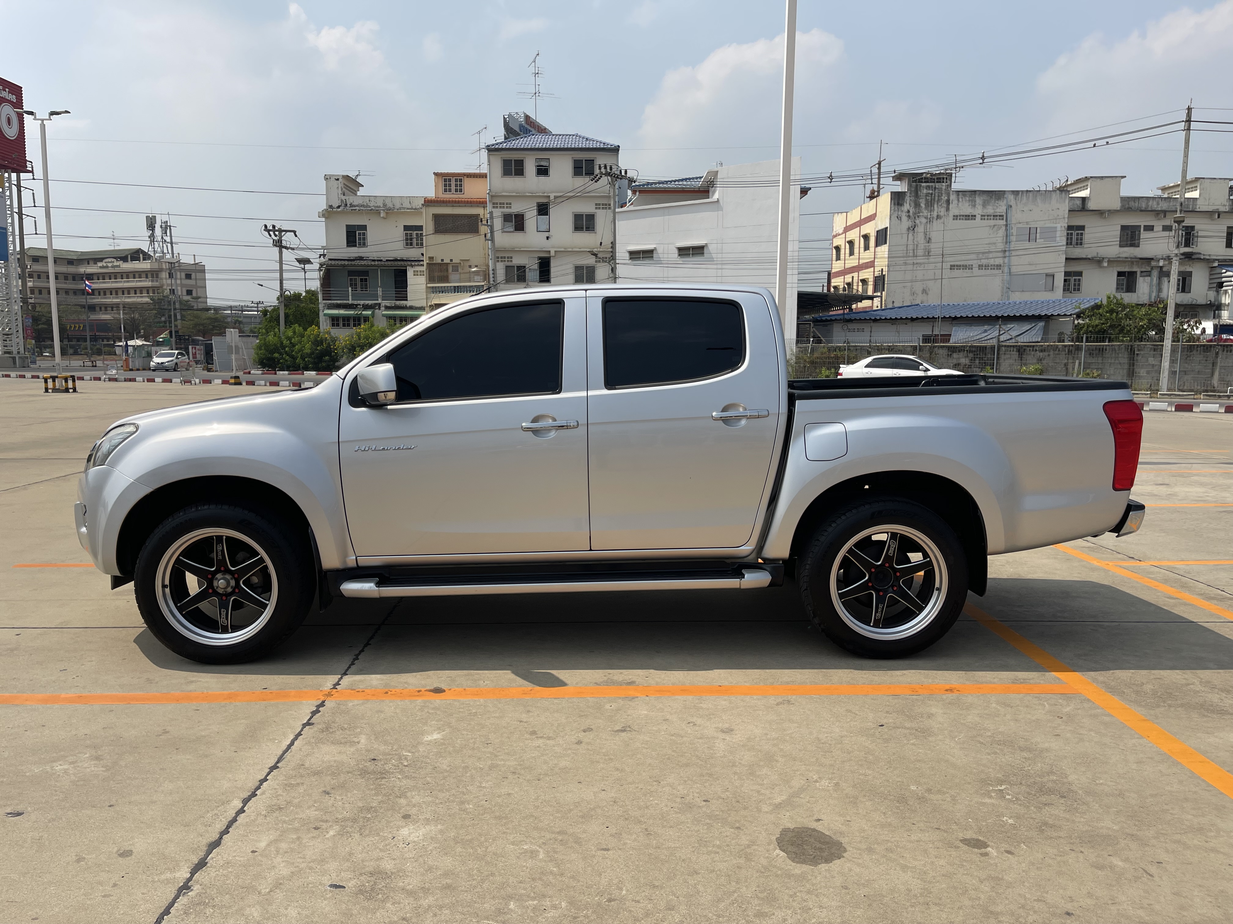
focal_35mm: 25
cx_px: 616
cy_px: 462
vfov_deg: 54.9
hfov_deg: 69.4
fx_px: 890
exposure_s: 1/5618
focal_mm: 5.1
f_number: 1.6
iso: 32
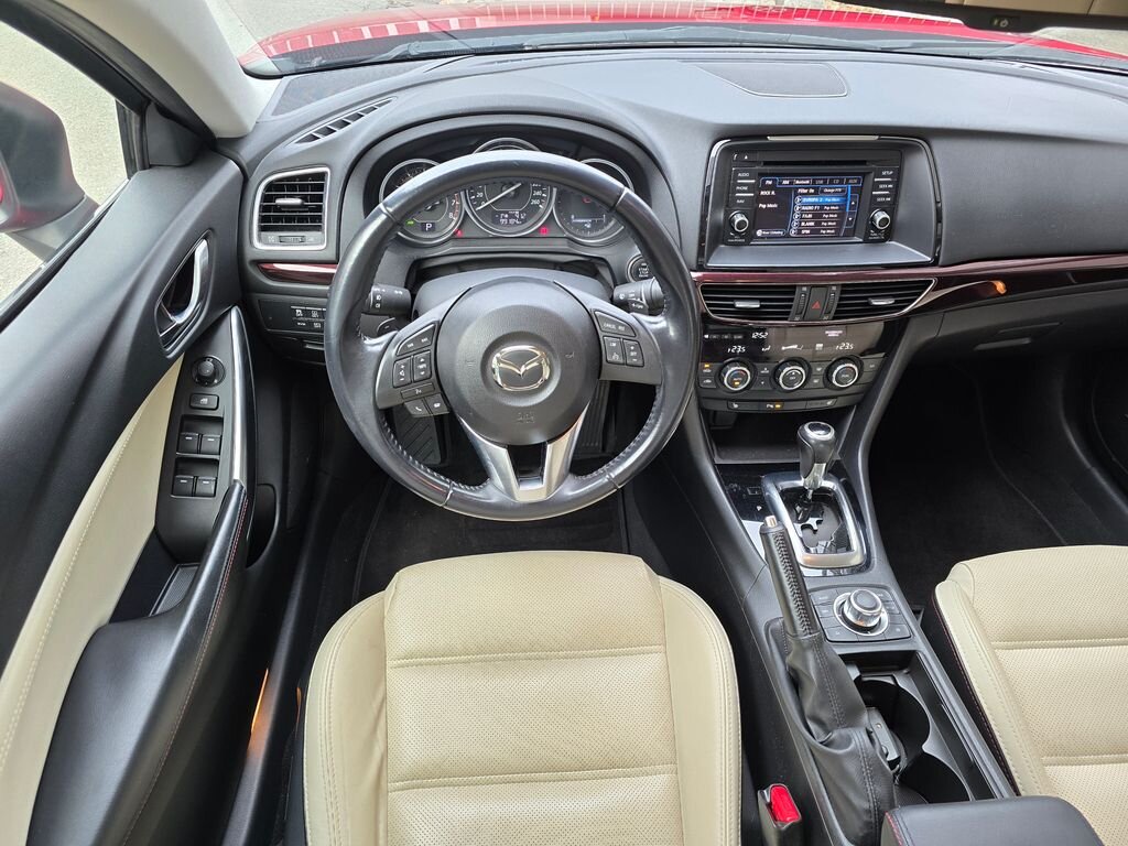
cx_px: 564
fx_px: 749
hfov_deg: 73.9
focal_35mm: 23
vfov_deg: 58.9
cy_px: 423
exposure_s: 1/100
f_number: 1.7
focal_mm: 6.3
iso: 125
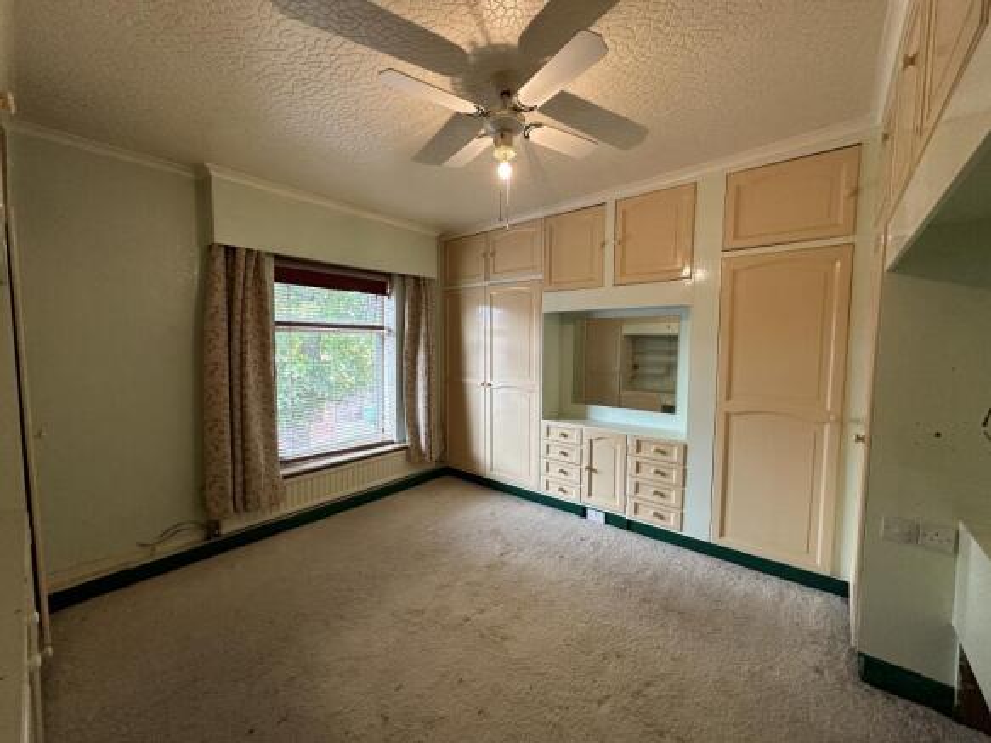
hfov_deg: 102.1
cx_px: 496
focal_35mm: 14
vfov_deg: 85.7
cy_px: 372
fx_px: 401
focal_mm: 2.22
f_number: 2.2
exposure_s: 1/100
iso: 250
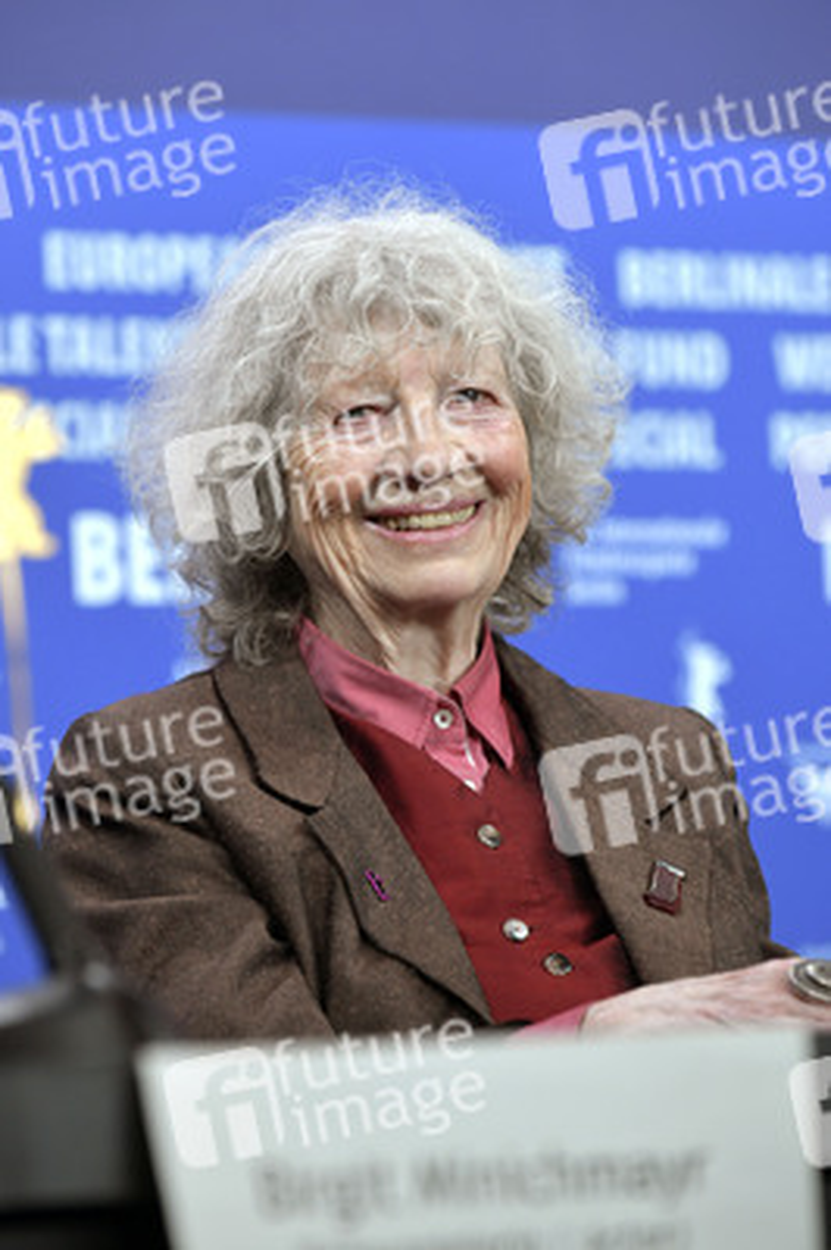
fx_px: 6069
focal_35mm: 175
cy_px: 625
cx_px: 416
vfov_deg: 11.8
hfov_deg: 7.8
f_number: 5.6
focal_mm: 175
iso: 1600
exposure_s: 1/200
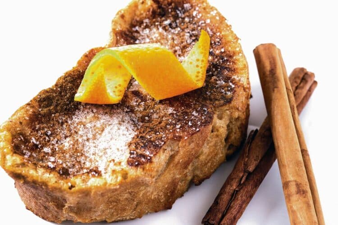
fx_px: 845
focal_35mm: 90
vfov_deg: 15.2
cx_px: 169
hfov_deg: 22.6
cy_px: 112
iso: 100
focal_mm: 60
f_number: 9
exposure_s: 1/200
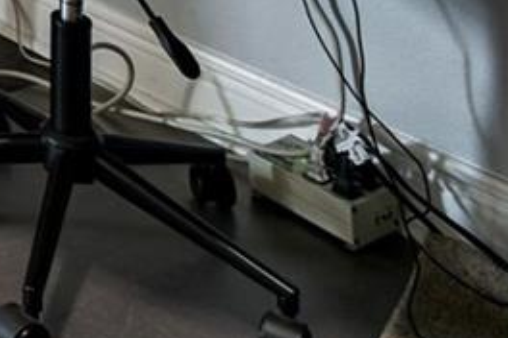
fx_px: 1284
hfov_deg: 15.2
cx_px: -647
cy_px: -578
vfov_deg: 11.3
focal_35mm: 91
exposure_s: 1/2.5
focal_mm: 10
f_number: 7.1
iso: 100
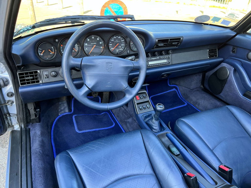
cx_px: 126
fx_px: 189
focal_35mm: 26
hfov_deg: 67.3
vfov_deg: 53.1
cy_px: 94
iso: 100
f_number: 1.5
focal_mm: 5.7
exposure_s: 1/121
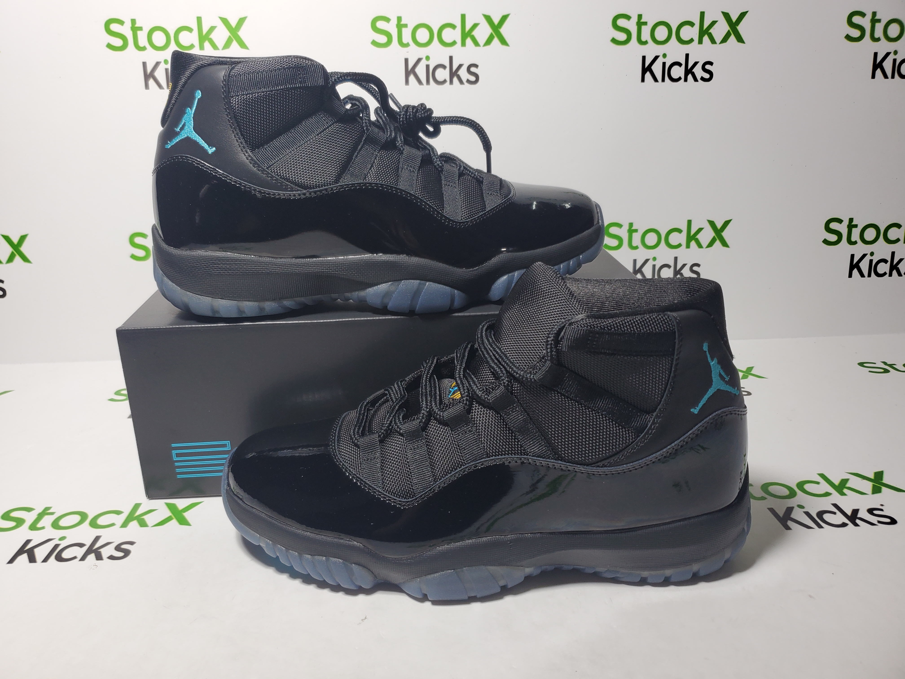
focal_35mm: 26
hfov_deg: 67.3
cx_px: 452
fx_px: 680
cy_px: 340
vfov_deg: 53.1
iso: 50
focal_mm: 4.3
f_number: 1.5
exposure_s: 1/325
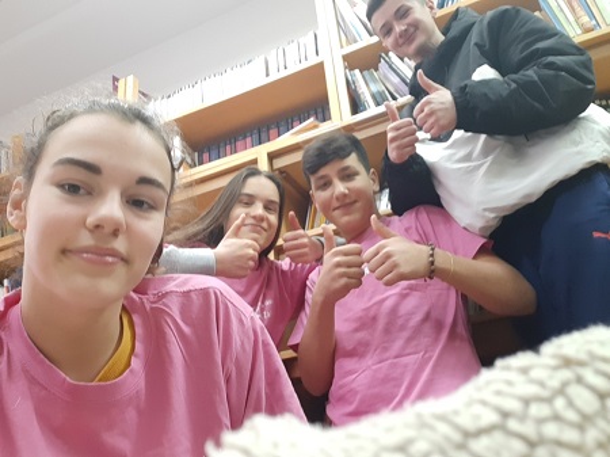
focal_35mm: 31
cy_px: 228
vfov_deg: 45.4
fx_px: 546
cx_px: 305
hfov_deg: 58.4
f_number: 2
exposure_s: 1/25
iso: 250
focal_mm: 3.75
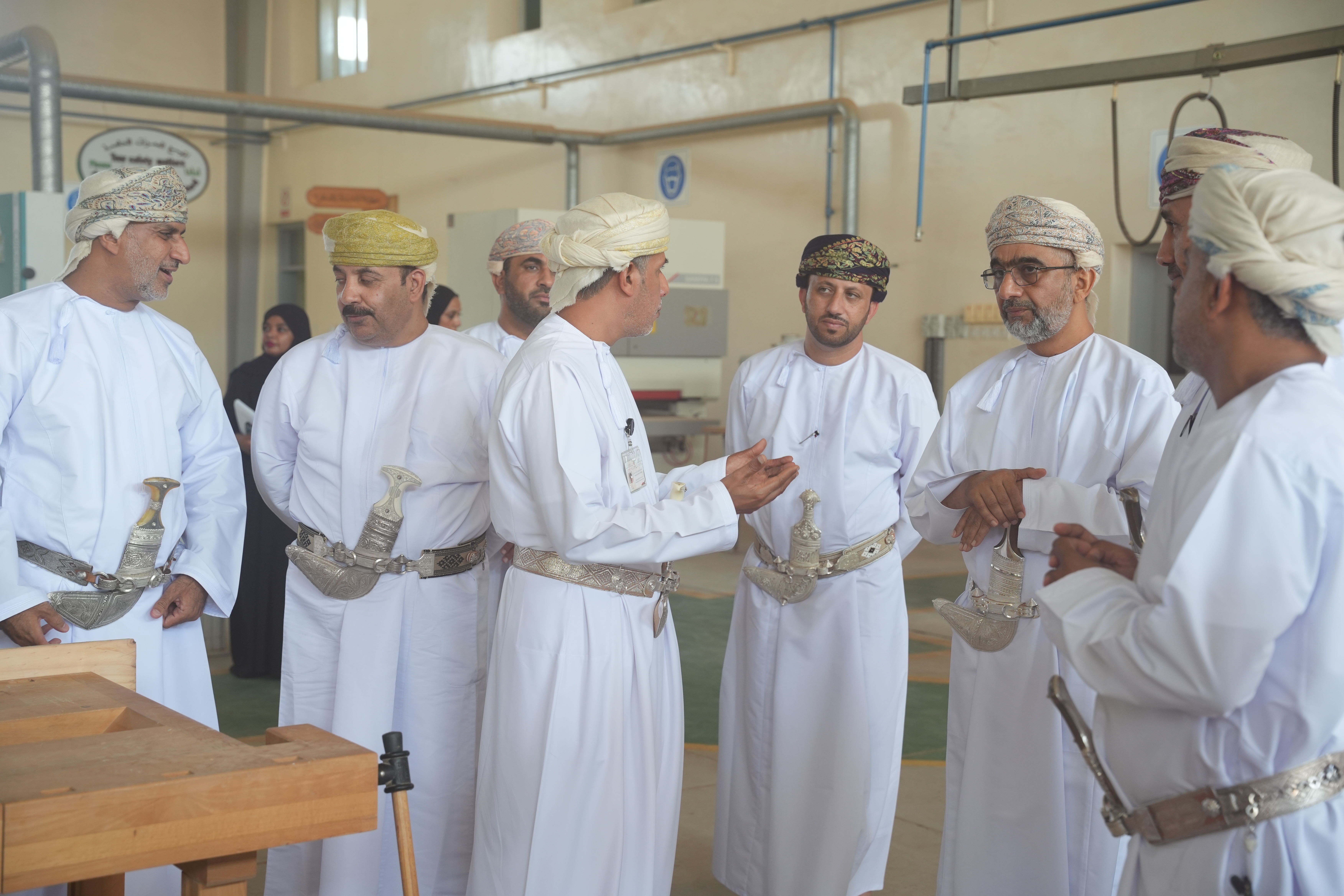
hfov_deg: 40.3
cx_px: 672
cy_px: 448
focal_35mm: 49
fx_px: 1833
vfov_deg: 27.5
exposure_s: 1/160
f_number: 4
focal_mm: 49.1
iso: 800
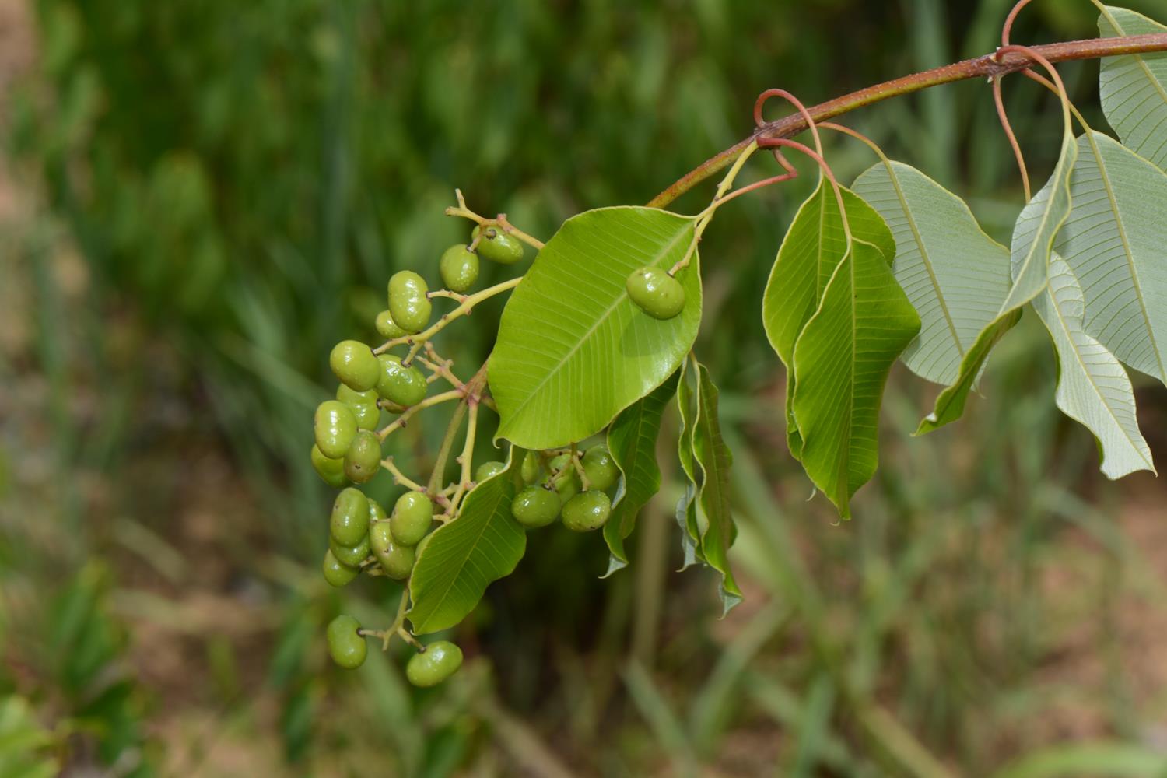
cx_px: 584
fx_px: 5105
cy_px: 389
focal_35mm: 158
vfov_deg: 8.7
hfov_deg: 13.0
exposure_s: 1/200
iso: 160
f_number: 14
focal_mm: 105
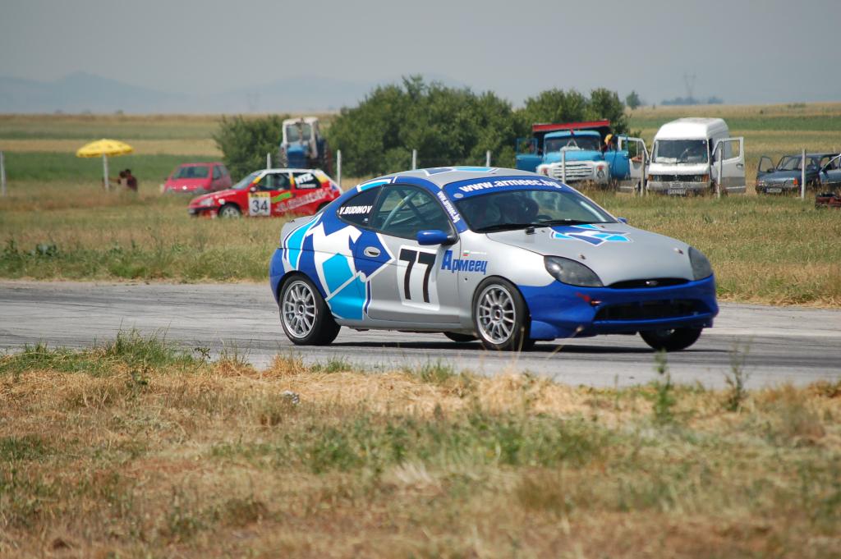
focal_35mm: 300
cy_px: 280
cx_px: 420
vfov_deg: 4.6
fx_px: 7003
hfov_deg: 6.9
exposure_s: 1/1000
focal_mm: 200
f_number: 5.6
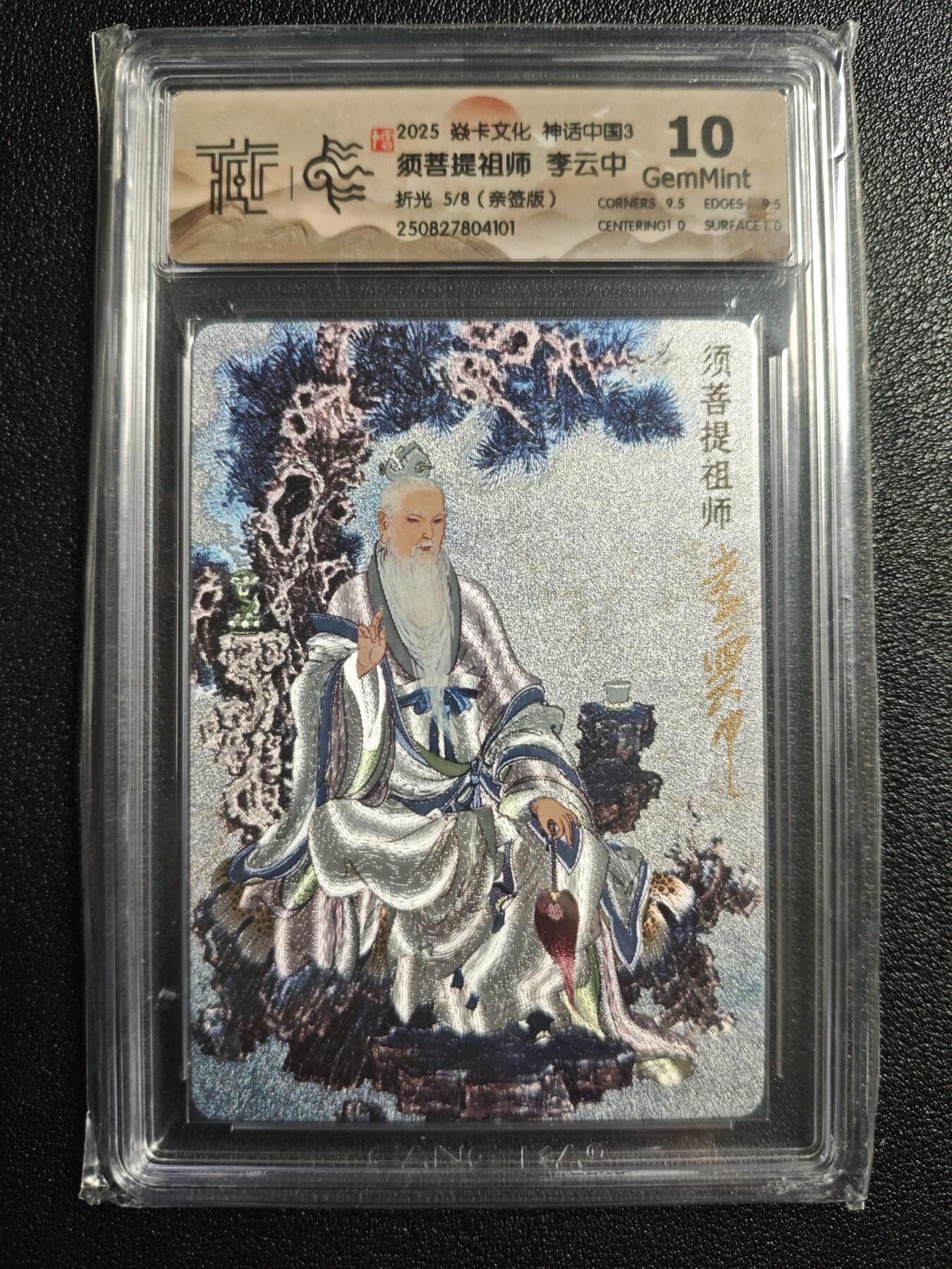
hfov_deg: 53.1
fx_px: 953
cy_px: 634
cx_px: 476
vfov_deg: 67.3
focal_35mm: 26
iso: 500
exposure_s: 1/200
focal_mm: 4.94
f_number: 1.5
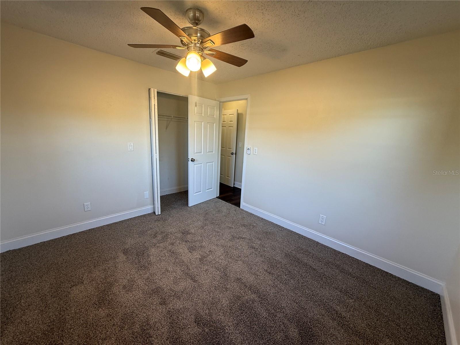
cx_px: 230
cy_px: 172
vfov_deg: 85.7
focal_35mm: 14
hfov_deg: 102.1
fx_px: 186
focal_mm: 2.22
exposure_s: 1/120
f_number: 2.2
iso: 100
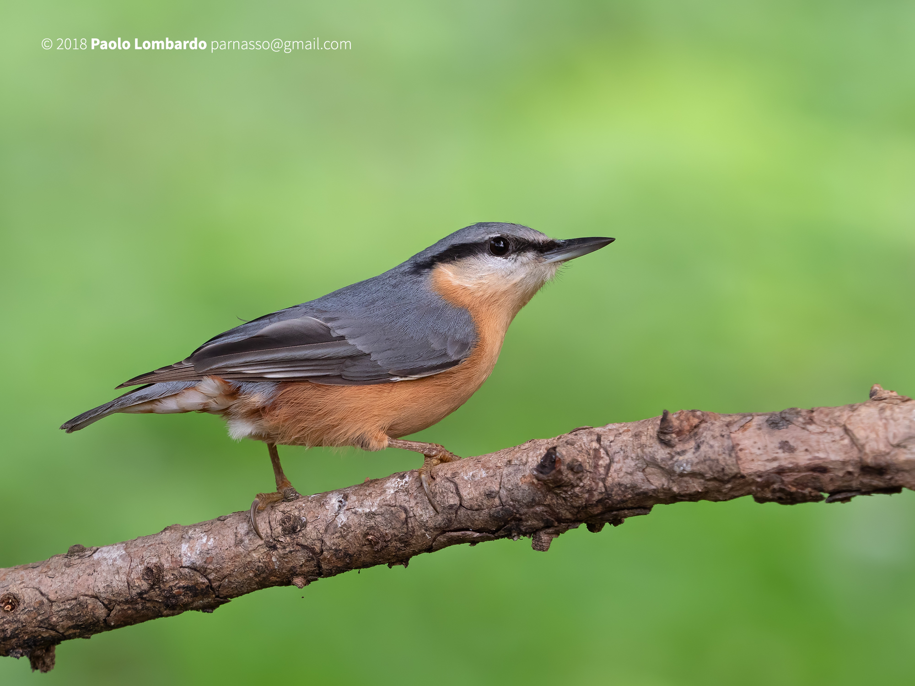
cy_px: 343
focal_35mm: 421
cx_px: 458
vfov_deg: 3.5
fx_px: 11128
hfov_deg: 4.7
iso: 800
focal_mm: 210
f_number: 5
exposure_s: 1/100
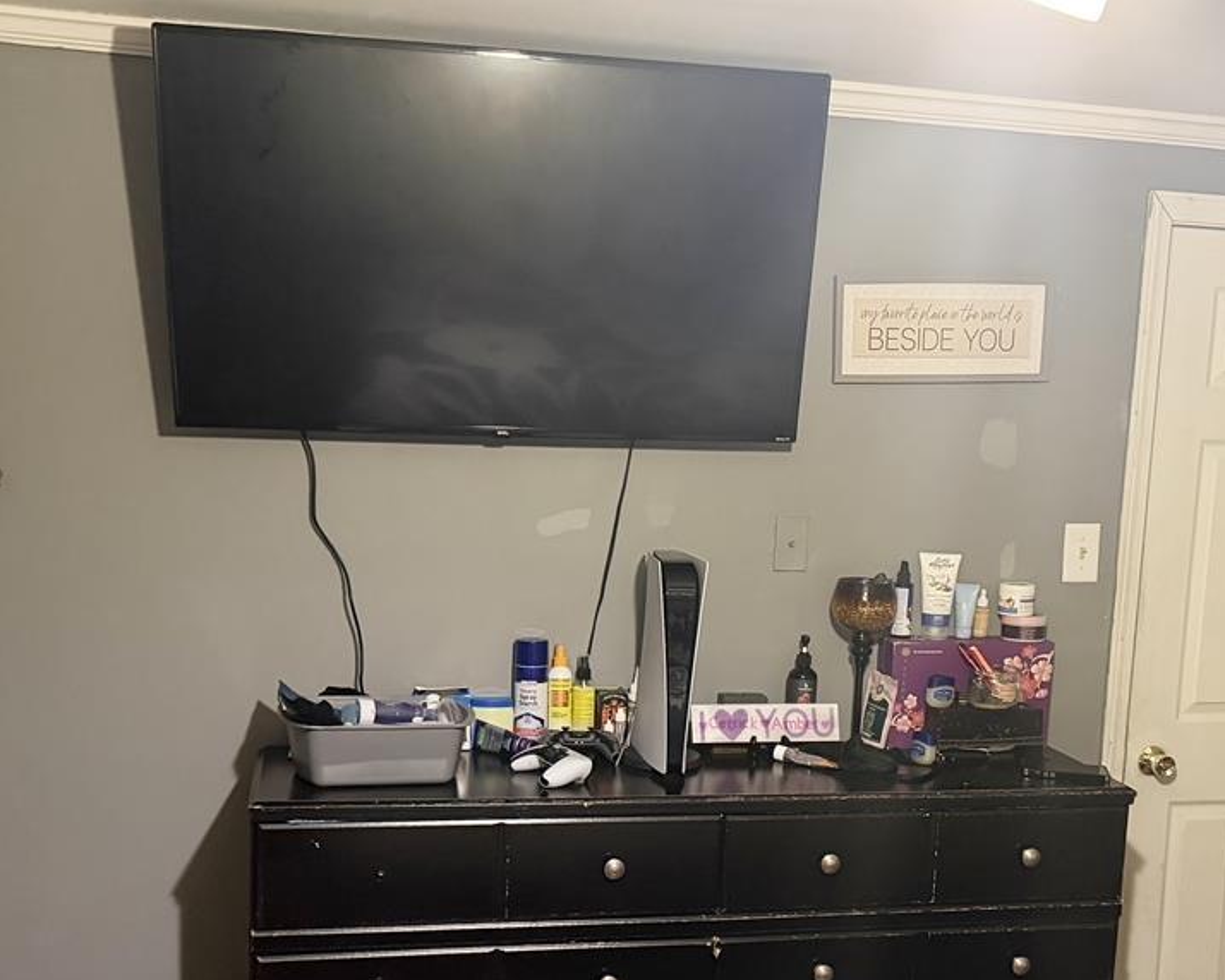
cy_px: 685
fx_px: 1523
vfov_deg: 35.2
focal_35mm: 42
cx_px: 712
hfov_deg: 43.7
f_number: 1.78
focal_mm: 6.76
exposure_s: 1/30
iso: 1000
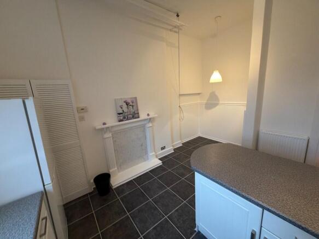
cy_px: 120
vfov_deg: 85.7
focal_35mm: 14
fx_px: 129
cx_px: 160
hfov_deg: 102.1
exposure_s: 1/50
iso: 200
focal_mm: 2.22
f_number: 2.2
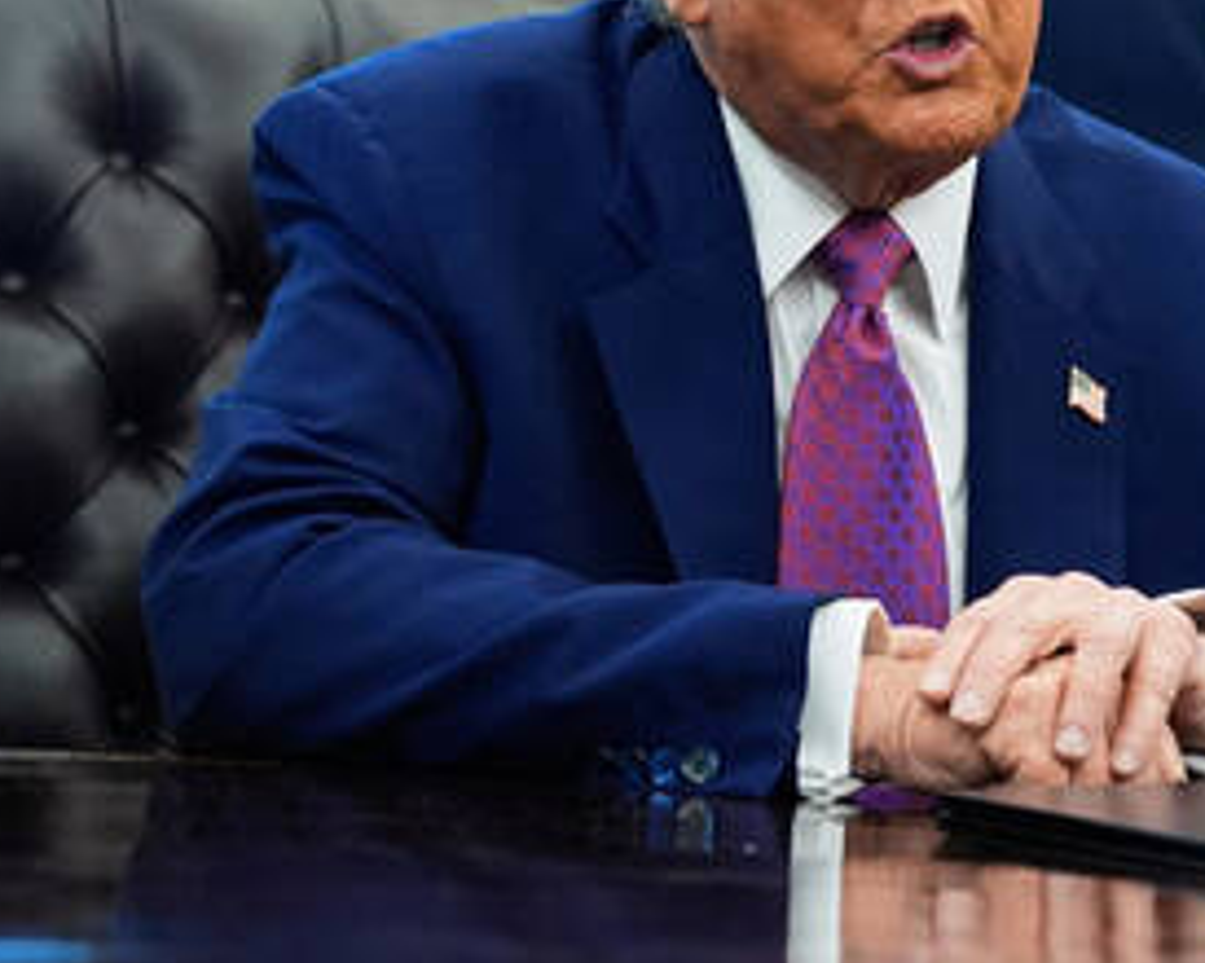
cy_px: 281
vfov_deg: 11.0
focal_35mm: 140
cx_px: 1407
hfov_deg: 13.4
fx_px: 4991
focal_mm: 51
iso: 2000
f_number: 2.8
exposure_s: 1/320
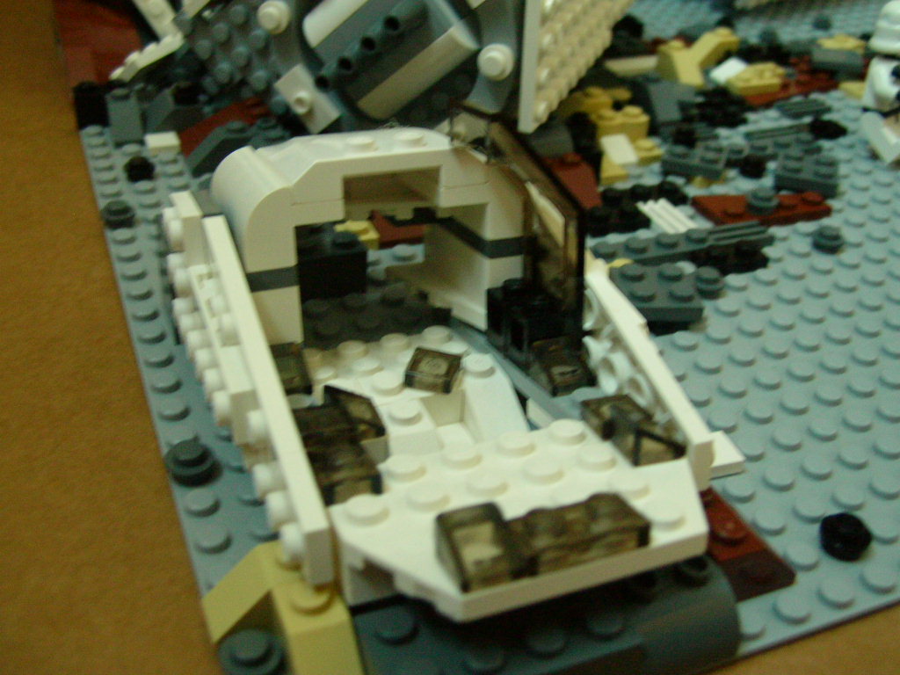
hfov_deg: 44.8
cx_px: 450
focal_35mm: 42
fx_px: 1092
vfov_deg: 34.3
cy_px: 338
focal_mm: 6.9
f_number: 2.8
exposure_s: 1/16.1
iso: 200
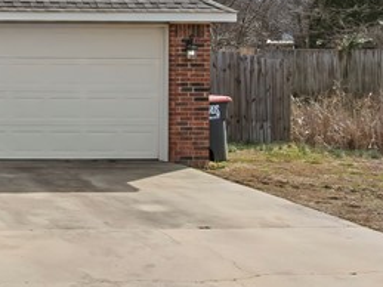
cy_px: 30
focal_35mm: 95
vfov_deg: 15.4
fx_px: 1051
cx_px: -251
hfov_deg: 17.7
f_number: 2.8
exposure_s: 1/1600
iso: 170
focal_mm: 12.29
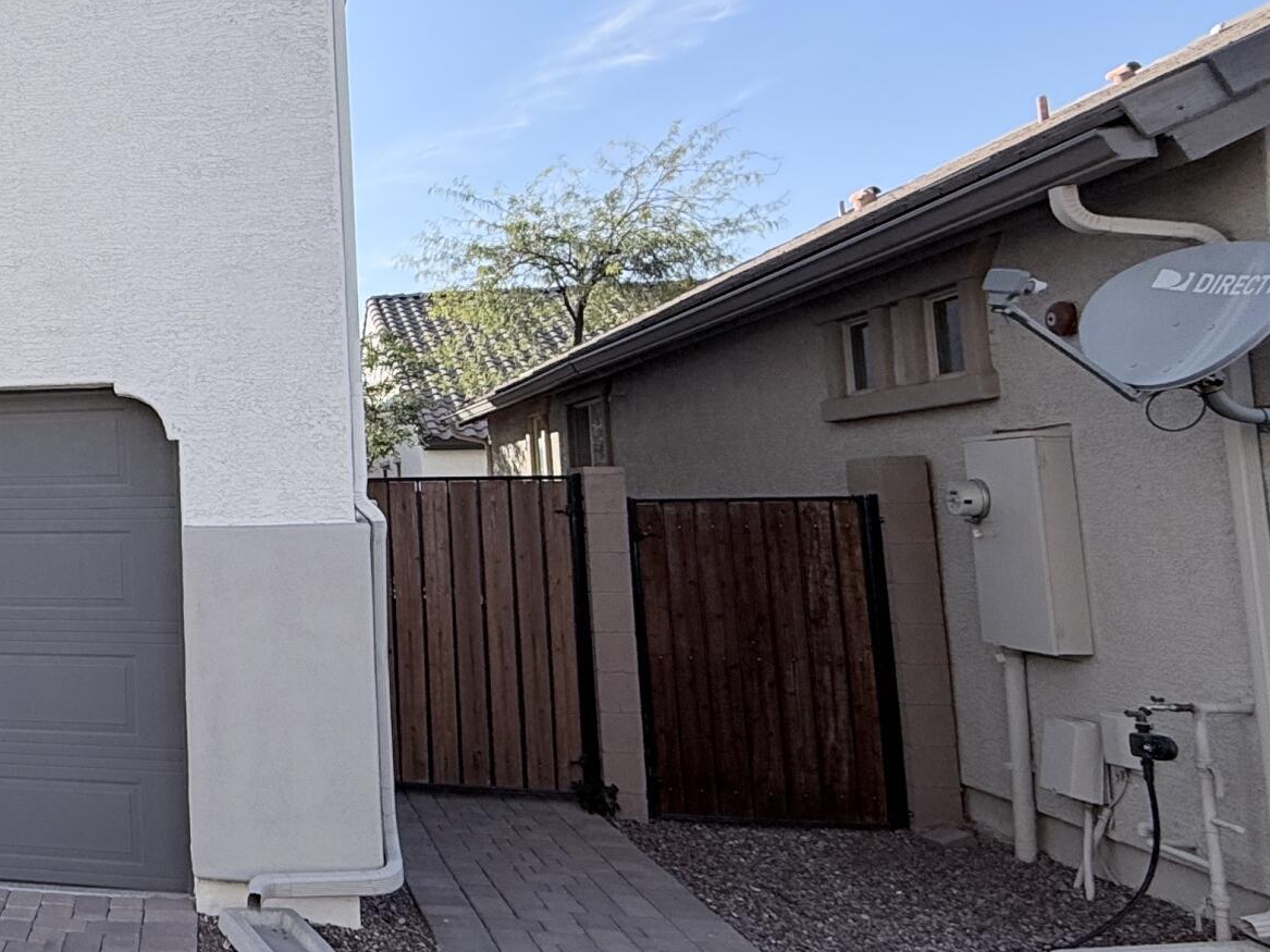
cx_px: -151
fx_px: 1321
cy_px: 382
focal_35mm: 36
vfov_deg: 39.5
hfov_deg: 40.6
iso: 32
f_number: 2.2
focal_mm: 2.22
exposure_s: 1/770
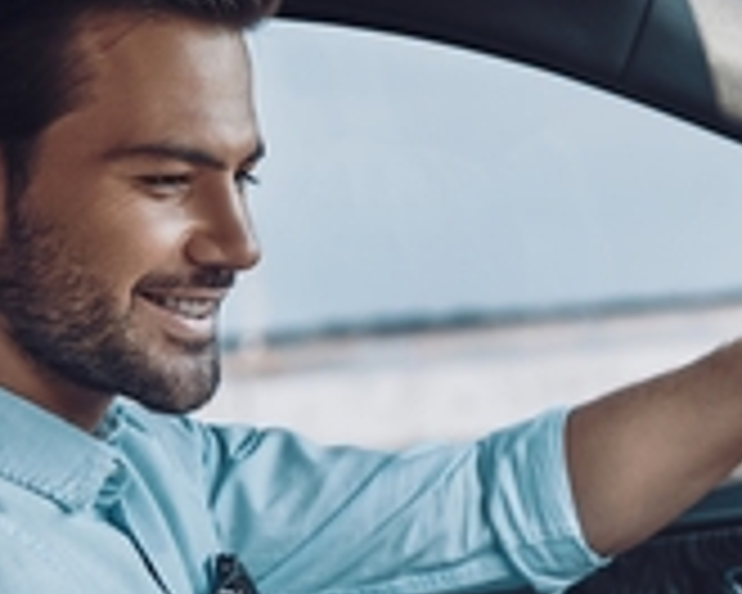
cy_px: 585
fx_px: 2394
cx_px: 580
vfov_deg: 13.9
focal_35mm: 109
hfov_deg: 17.5
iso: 200
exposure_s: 1/160
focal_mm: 40
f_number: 2.8
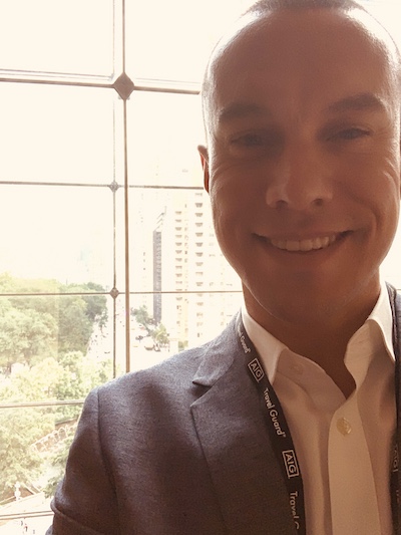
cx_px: 200
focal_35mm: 32
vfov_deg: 56.8
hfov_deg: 44.2
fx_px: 494
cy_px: 268
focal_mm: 2.87
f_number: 2.2
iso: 16
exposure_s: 1/306
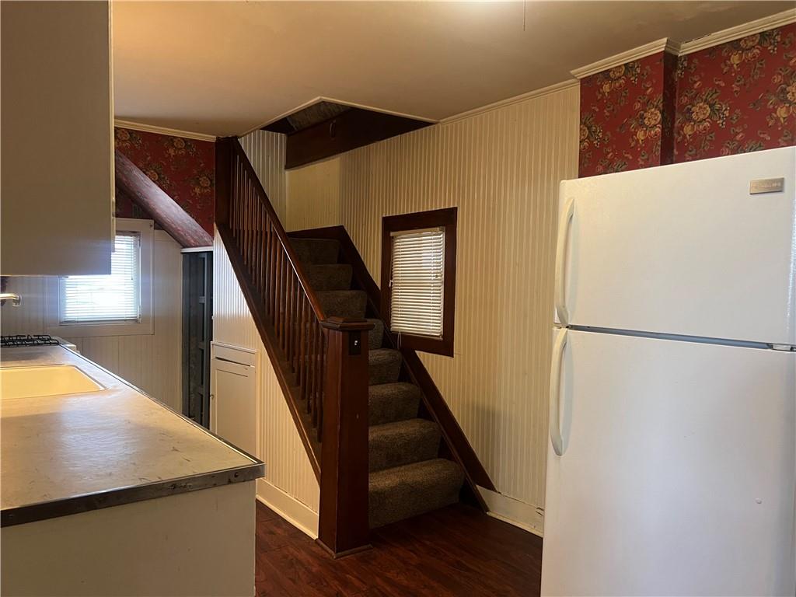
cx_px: 398
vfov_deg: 53.1
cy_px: 298
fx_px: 598
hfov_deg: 67.3
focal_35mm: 26
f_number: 1.5
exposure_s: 1/60
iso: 320
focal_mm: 5.7
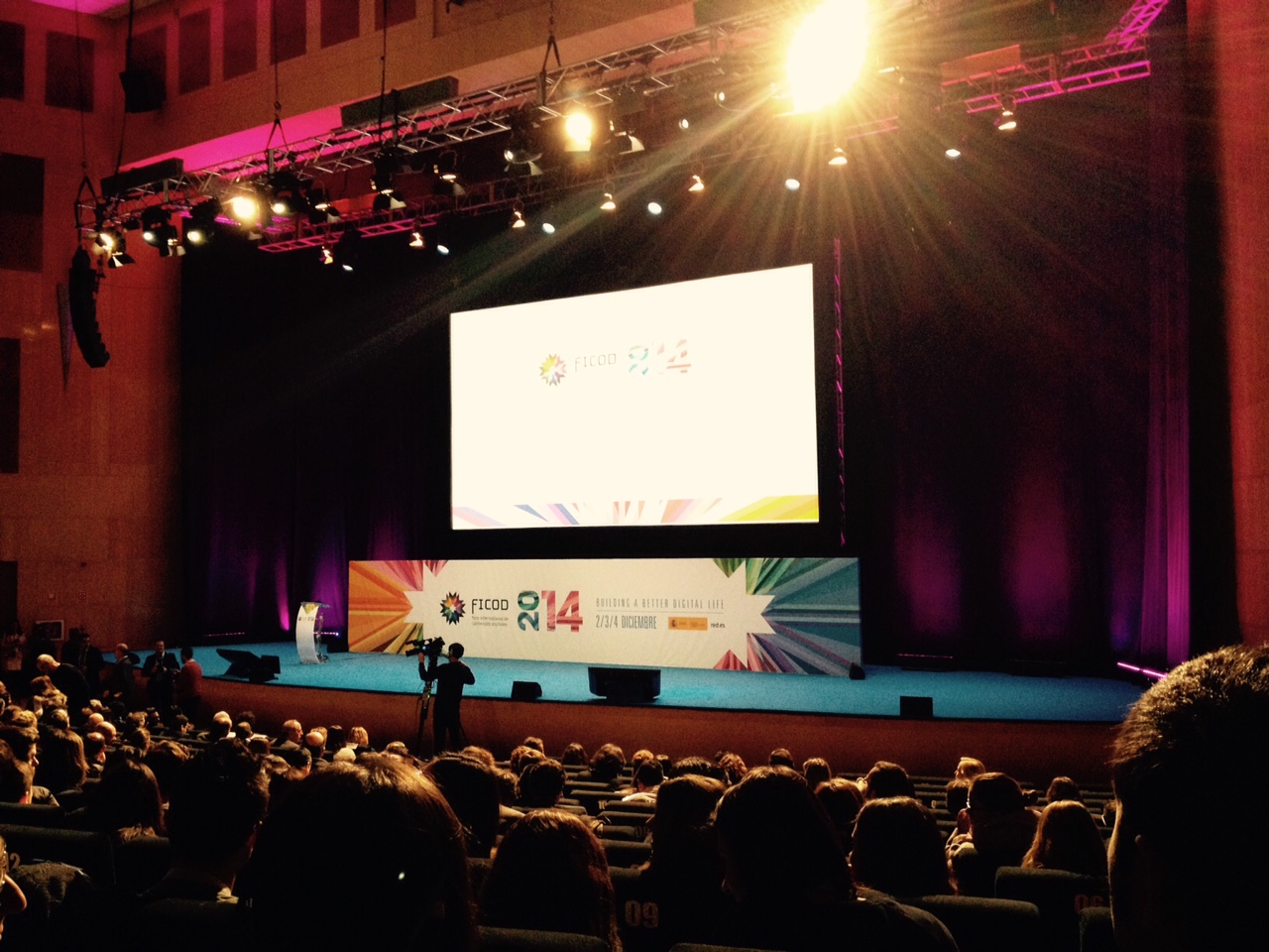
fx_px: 1283
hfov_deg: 52.6
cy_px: 476
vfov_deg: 40.7
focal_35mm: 35
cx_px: 634
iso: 250
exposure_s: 1/20
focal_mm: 4.28
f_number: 2.4
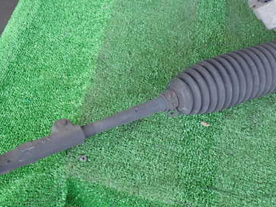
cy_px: 121
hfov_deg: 32.9
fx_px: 462
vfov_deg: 25.2
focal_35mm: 58
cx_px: 85
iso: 200
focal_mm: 6.37
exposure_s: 1/60
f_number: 2.5
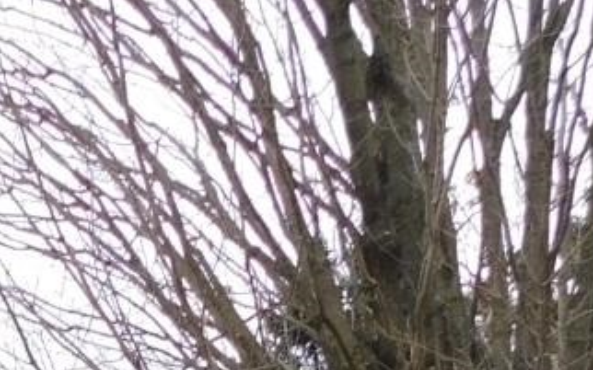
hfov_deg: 16.9
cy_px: 930
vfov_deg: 10.2
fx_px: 1761
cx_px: -355
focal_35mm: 109
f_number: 3
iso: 125
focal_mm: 4
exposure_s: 1/640
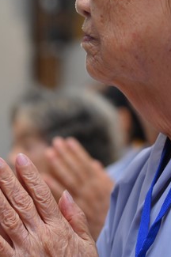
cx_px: 129
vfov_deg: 8.6
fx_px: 1714
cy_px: 119
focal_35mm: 240
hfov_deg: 5.7
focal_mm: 120
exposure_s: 1/125
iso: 1250
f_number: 5.6
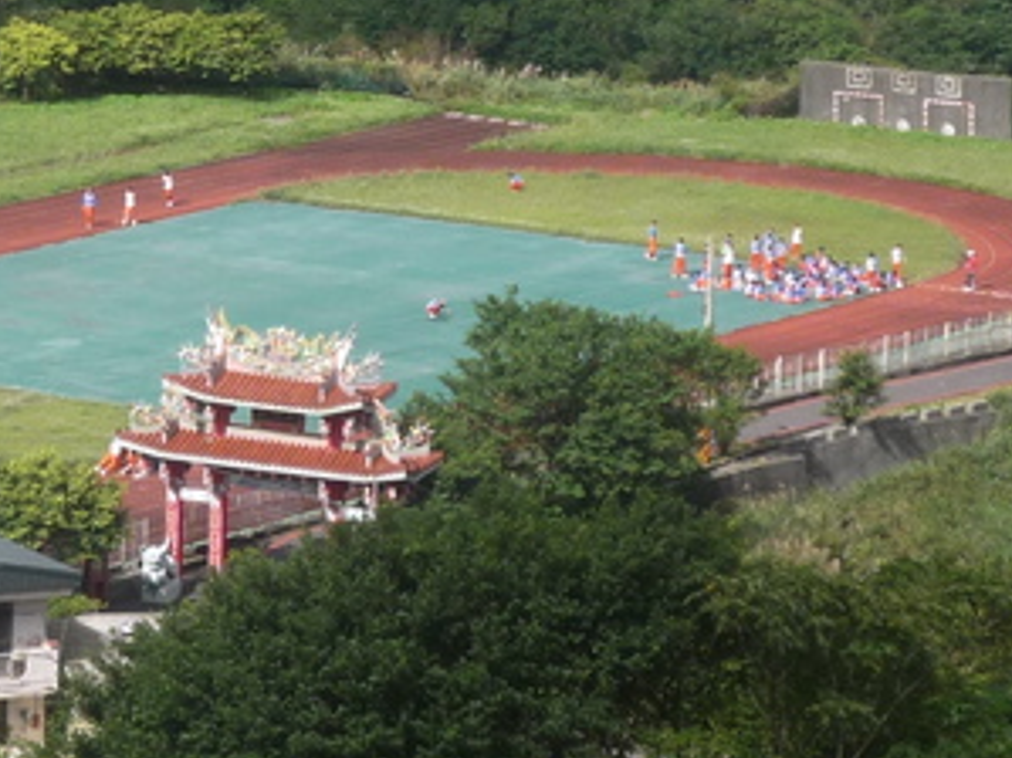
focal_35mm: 281
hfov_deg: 7.0
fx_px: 8212
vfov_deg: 5.3
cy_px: 271
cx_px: 190
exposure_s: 1/400
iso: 100
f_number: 5.6
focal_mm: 14.2
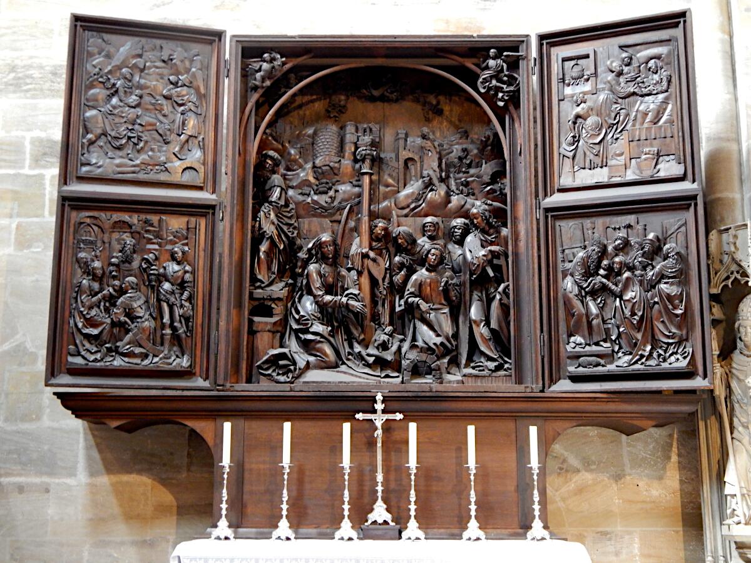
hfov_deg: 38.9
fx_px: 1063
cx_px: 376
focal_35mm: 49
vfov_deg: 29.7
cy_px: 282
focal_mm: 8.6
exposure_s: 1/8
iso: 450
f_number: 3.7
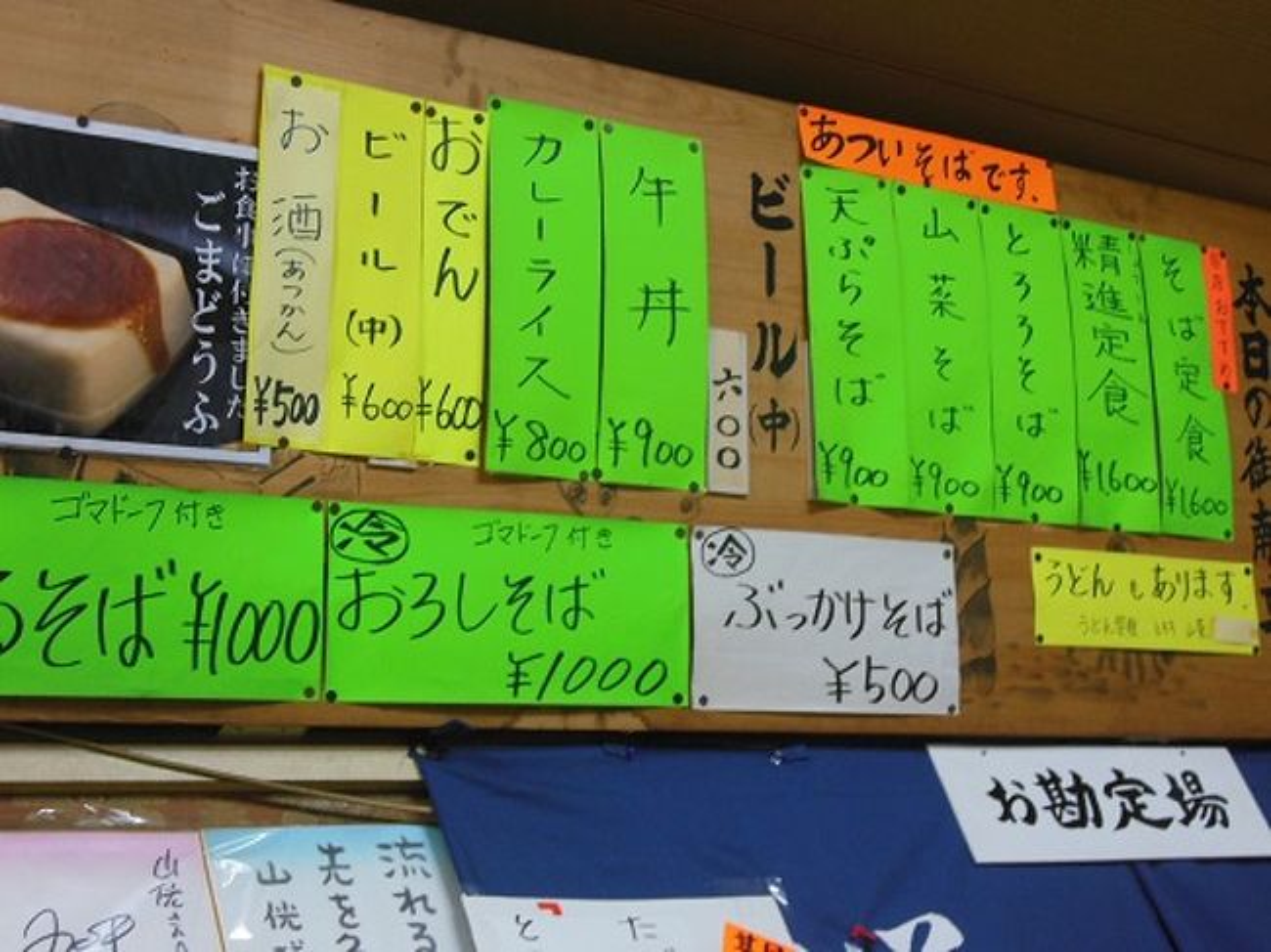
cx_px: 636
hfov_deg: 33.8
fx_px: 2092
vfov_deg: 25.6
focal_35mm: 57
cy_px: 476
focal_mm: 10.2
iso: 400
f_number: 4.1
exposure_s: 1/25
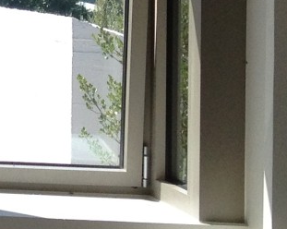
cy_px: -92
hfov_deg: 8.9
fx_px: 1680
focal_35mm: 198
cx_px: -397
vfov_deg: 7.7
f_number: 2.4
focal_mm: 4.28
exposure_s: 1/905
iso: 80
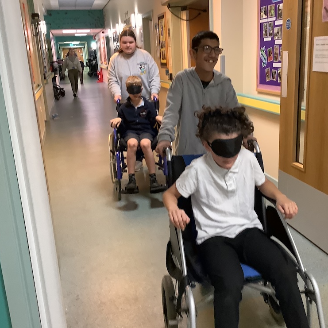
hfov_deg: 44.7
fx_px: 397
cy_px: 164
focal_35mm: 37
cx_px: 195
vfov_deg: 44.9
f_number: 2.4
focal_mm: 3.3
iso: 250
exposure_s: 1/60
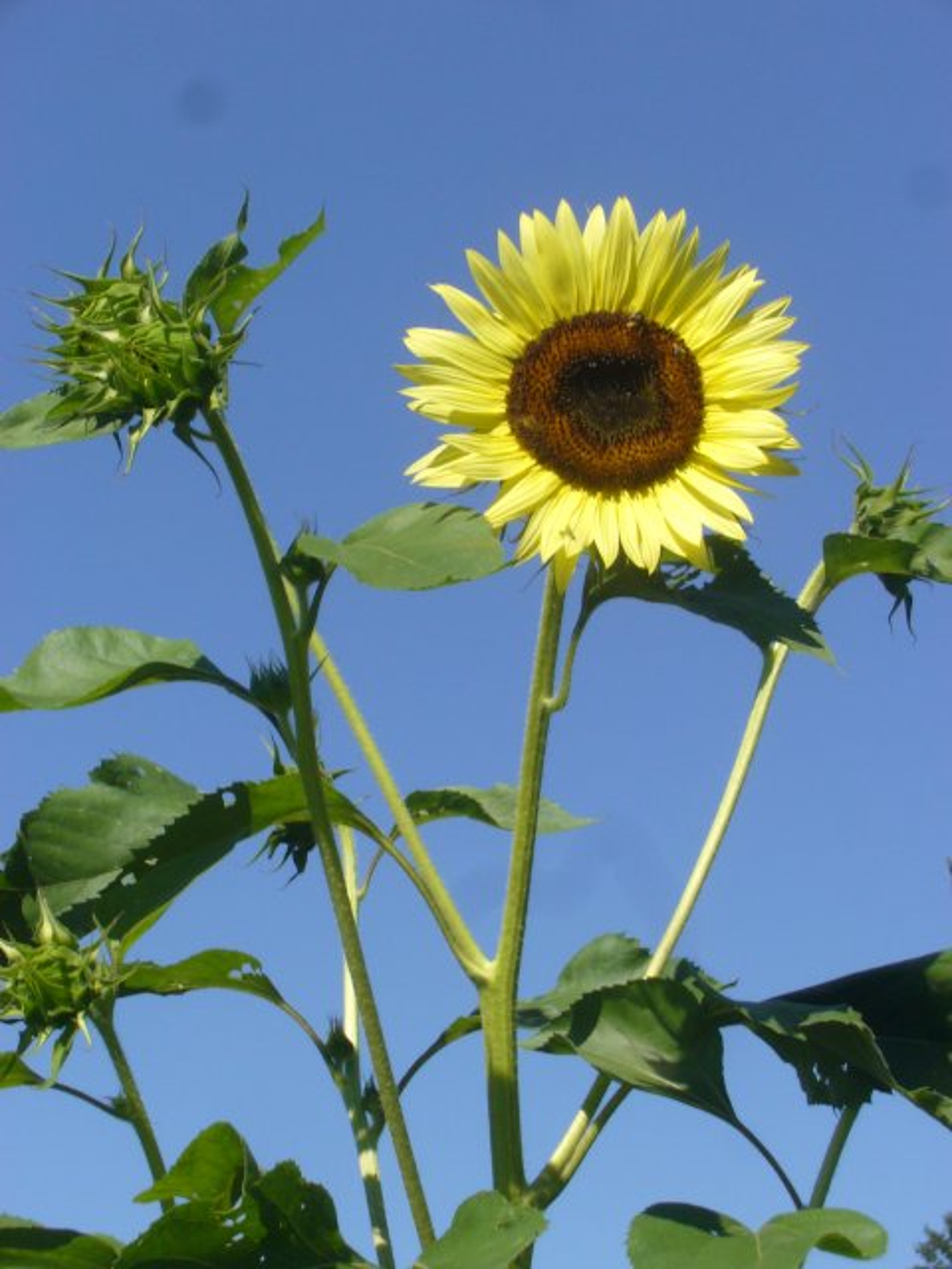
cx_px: 476
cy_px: 634
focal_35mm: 105
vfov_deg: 18.7
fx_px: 3850
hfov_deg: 14.1
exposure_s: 1/250
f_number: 10
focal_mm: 17.4
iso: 100
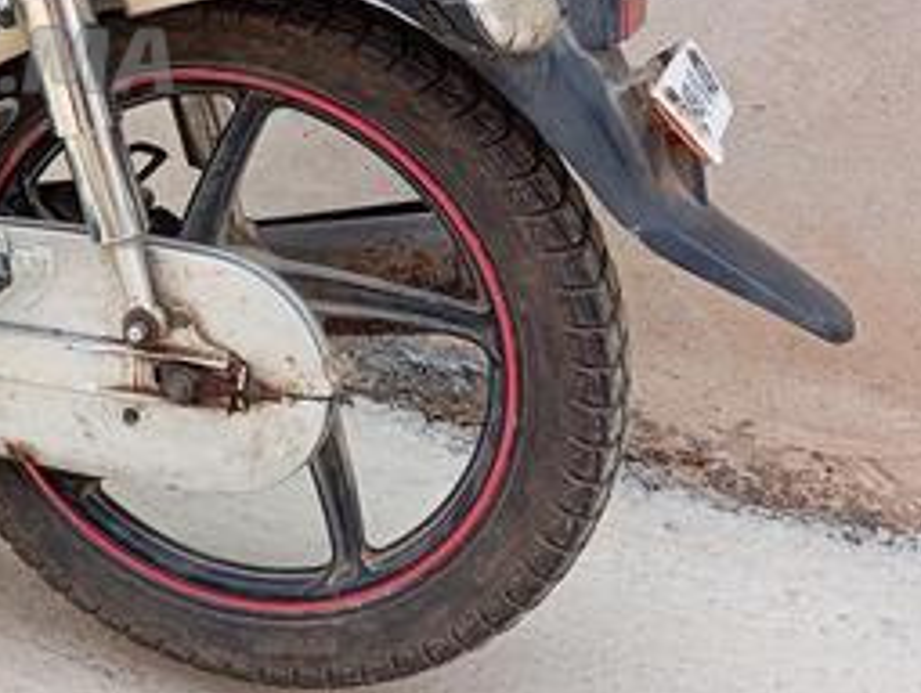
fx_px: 1865
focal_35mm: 70
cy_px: 32
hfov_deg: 25.2
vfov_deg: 20.5
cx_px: -164
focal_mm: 4.22
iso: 109
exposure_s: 1/157
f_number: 1.8
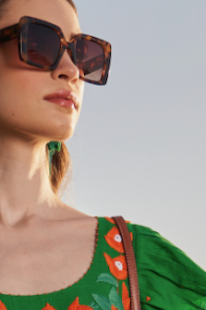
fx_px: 1280
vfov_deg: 13.1
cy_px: 459
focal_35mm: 149
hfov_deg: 9.2
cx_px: 22
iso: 50
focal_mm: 25
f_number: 3.2
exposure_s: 1/800
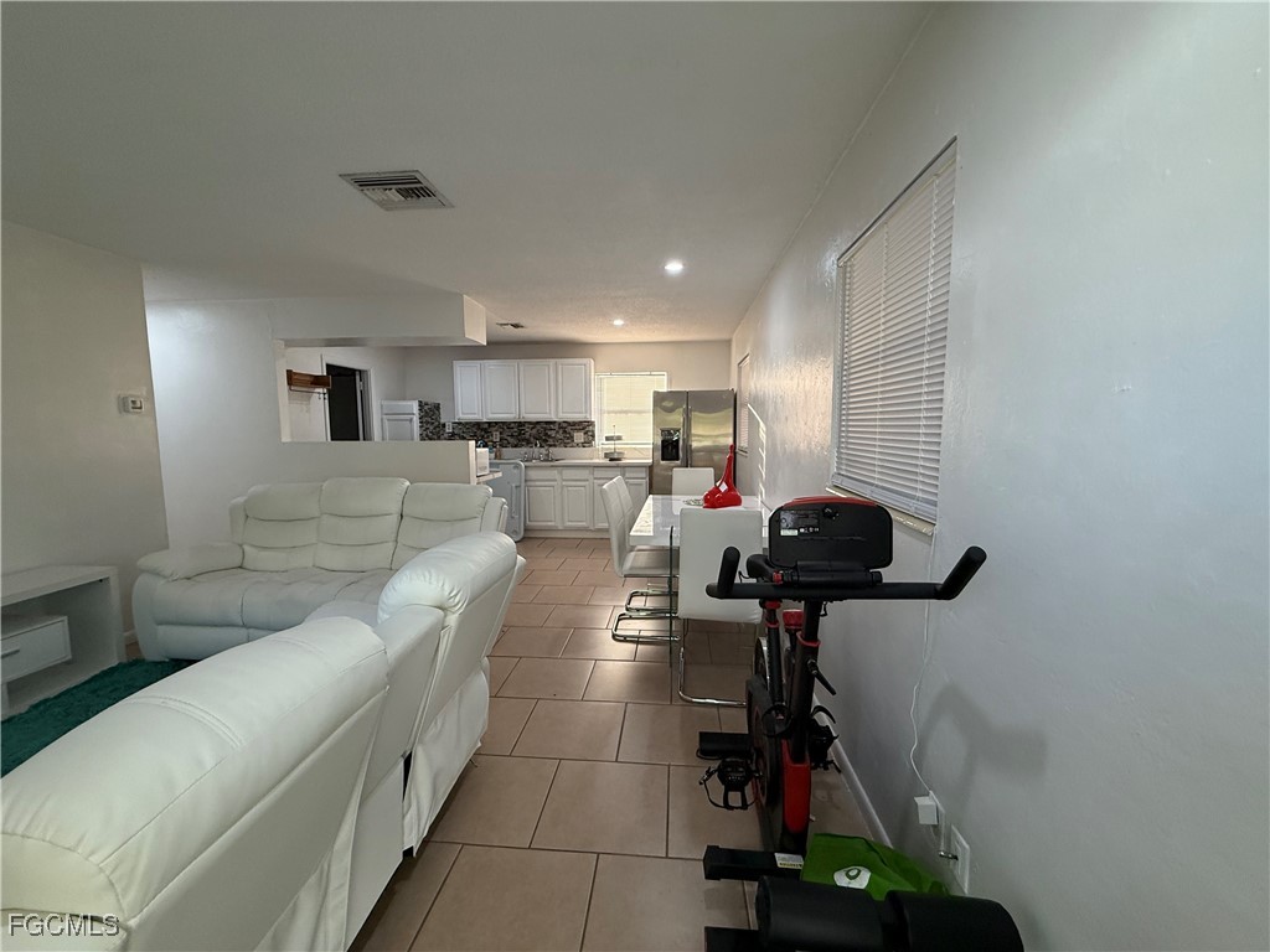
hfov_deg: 102.1
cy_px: 476
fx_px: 514
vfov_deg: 85.7
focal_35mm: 14
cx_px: 635
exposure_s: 1/120
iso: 200
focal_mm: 2.22
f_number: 2.2
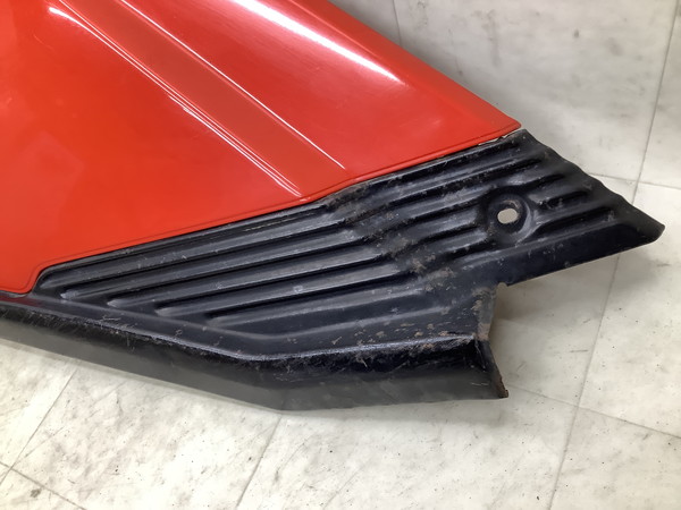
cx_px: 340
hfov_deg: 58.4
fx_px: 610
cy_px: 255
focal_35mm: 31
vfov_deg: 45.4
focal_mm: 3.3
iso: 125
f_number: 2.4
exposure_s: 1/60
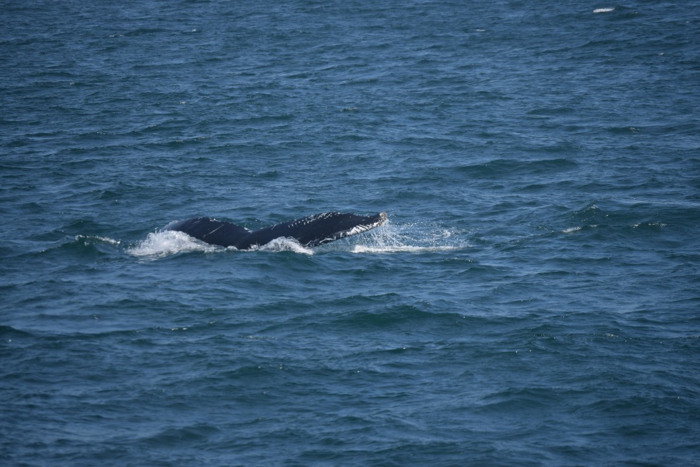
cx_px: 350
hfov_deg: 7.8
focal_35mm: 262
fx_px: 5104
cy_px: 234
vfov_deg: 5.2
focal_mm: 175
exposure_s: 1/1600
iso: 200
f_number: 5.6
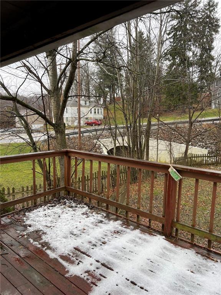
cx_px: 110
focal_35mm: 26
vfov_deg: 67.3
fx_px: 221
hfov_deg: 53.1
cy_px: 148
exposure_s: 1/121
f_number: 1.5
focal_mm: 5.7
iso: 32
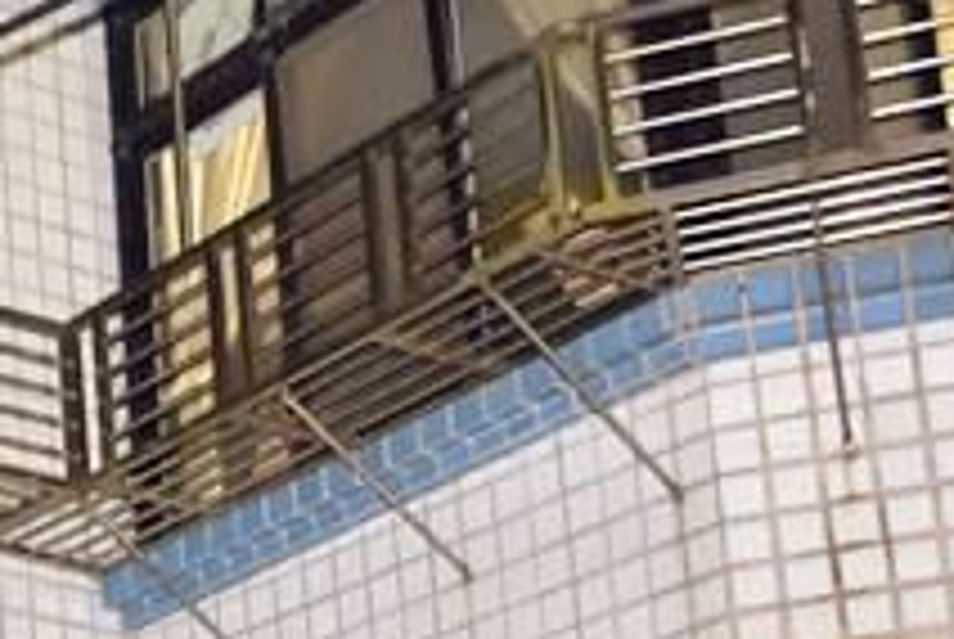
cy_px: 918
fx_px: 3237
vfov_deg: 10.9
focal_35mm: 122
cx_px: -468
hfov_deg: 15.5
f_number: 3.5
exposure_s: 1/50
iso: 1250
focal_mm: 18
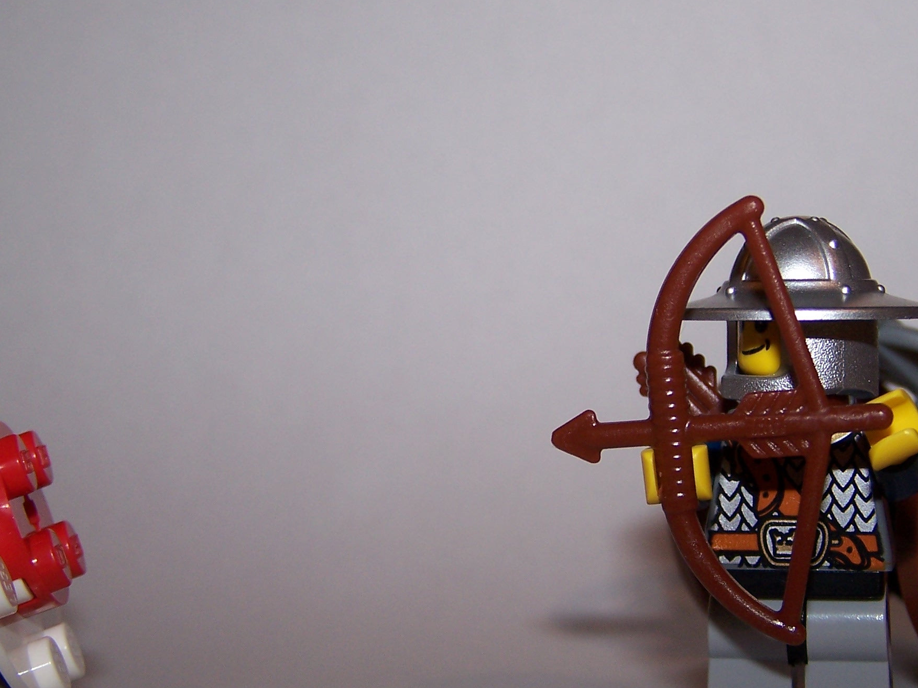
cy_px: 345
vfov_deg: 19.6
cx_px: 540
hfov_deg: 25.9
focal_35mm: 75
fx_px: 1989
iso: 80
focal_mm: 8.5
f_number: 3
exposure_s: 1/60
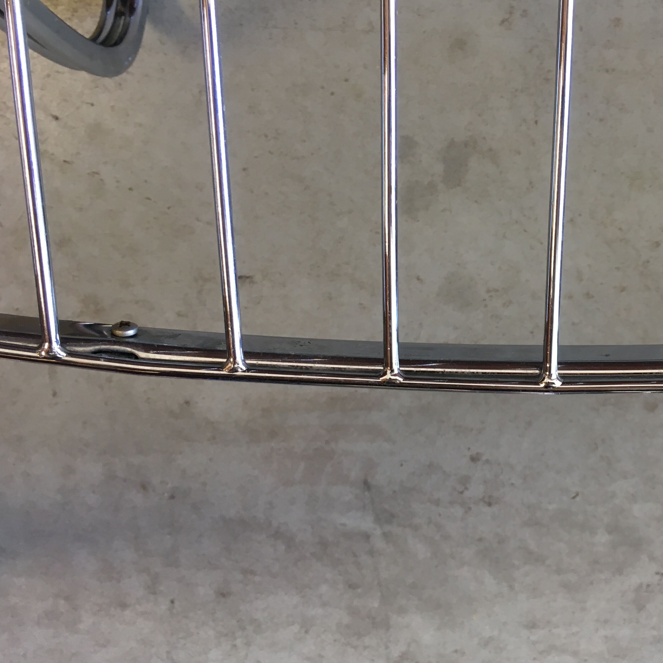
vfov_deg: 40.9
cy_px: 306
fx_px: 888
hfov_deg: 39.5
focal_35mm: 41
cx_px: 519
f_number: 2.2
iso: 64
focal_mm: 4.15
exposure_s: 1/33
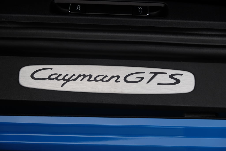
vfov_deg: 16.4
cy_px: 76
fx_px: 521
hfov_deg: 24.5
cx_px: 113
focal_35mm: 83
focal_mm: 55
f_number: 4.5
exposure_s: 1/60
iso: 320
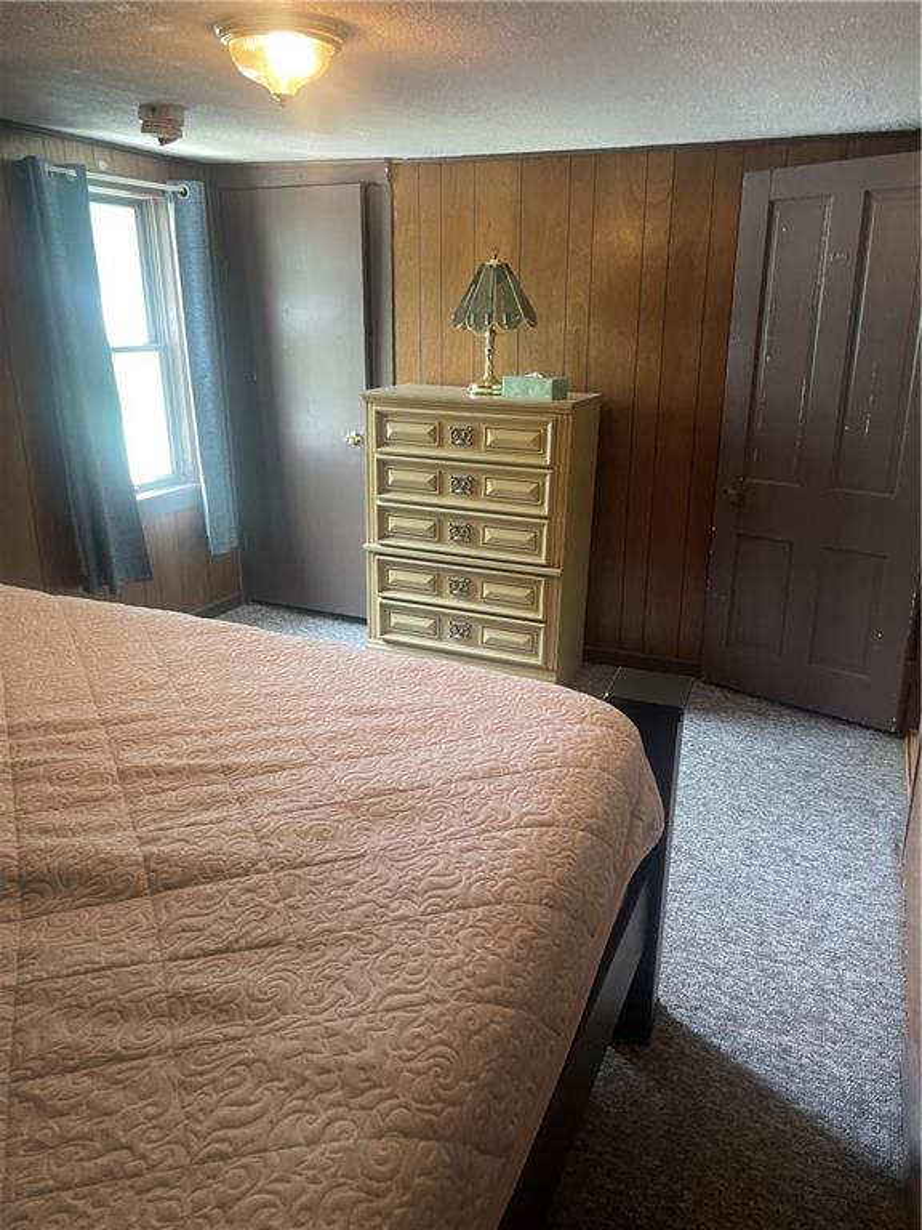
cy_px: 615
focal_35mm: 26
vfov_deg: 67.3
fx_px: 923
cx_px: 461
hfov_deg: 53.1
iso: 200
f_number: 1.6
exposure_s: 1/60
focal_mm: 4.2
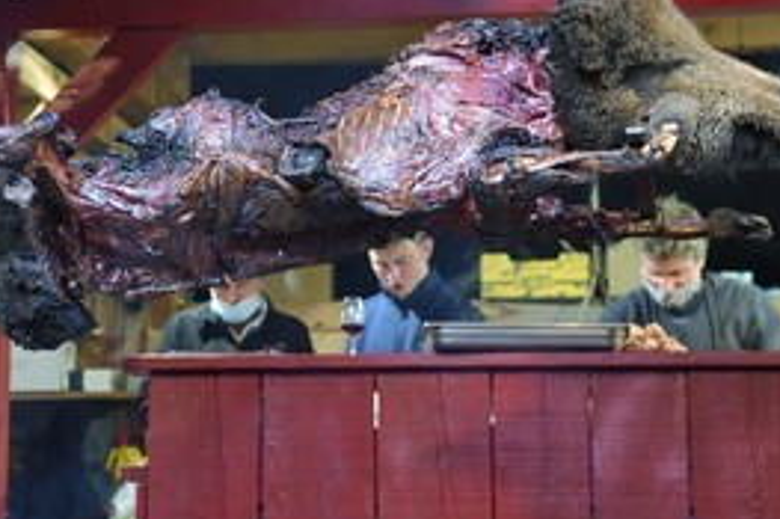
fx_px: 2425
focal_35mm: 112
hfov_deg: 18.3
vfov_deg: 12.2
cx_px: 325
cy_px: 172
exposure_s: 1/80
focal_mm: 70
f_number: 4.5
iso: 2000
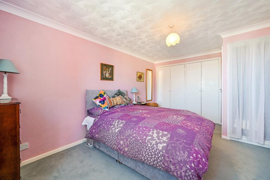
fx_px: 105
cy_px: 90
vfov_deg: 81.2
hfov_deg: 104.3
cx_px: 135
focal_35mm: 14
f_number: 8
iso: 400
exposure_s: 1/25
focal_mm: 14
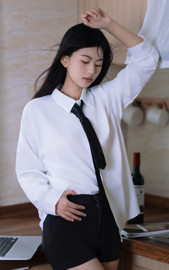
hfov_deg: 15.0
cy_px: 135
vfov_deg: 23.8
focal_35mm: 87
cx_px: 84
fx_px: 641
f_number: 1.8
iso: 125
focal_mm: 85
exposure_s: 1/125
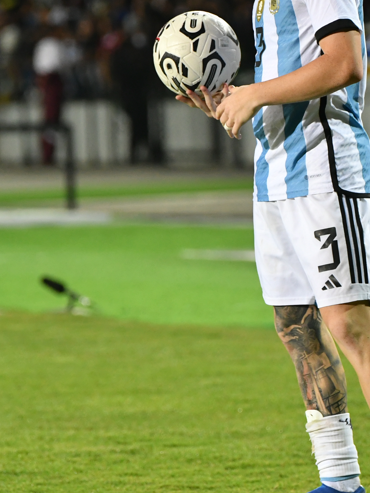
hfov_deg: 3.3
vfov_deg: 4.4
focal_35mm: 451
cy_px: 178
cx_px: 342
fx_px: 6426
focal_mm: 135
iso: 1600
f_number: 2.8
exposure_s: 1/800
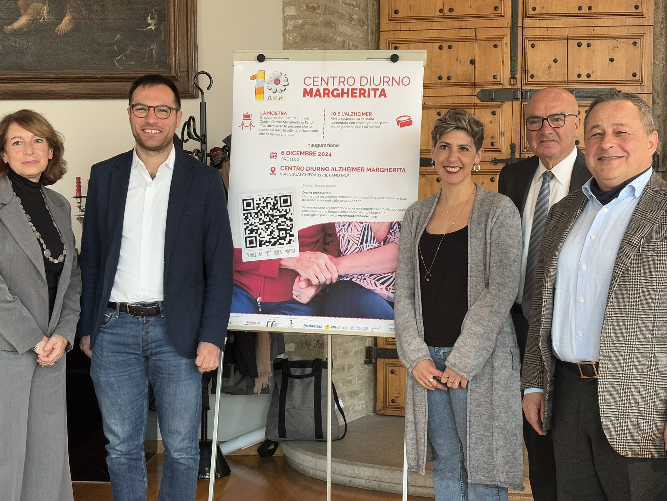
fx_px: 1002
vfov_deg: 28.0
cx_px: 334
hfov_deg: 36.8
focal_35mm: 52
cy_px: 250
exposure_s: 1/33
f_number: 1.6
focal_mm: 5.96
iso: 160
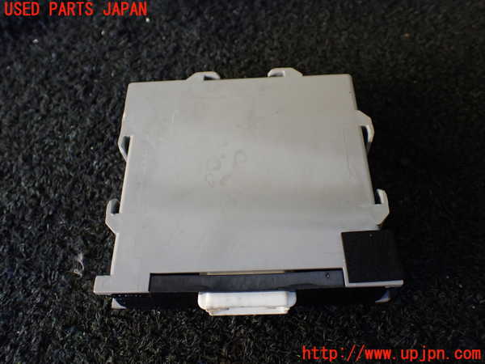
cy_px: 182
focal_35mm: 30
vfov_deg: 46.8
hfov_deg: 60.0
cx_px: 242
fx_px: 420
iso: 250
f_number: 2.3
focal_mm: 5.4
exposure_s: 1/125
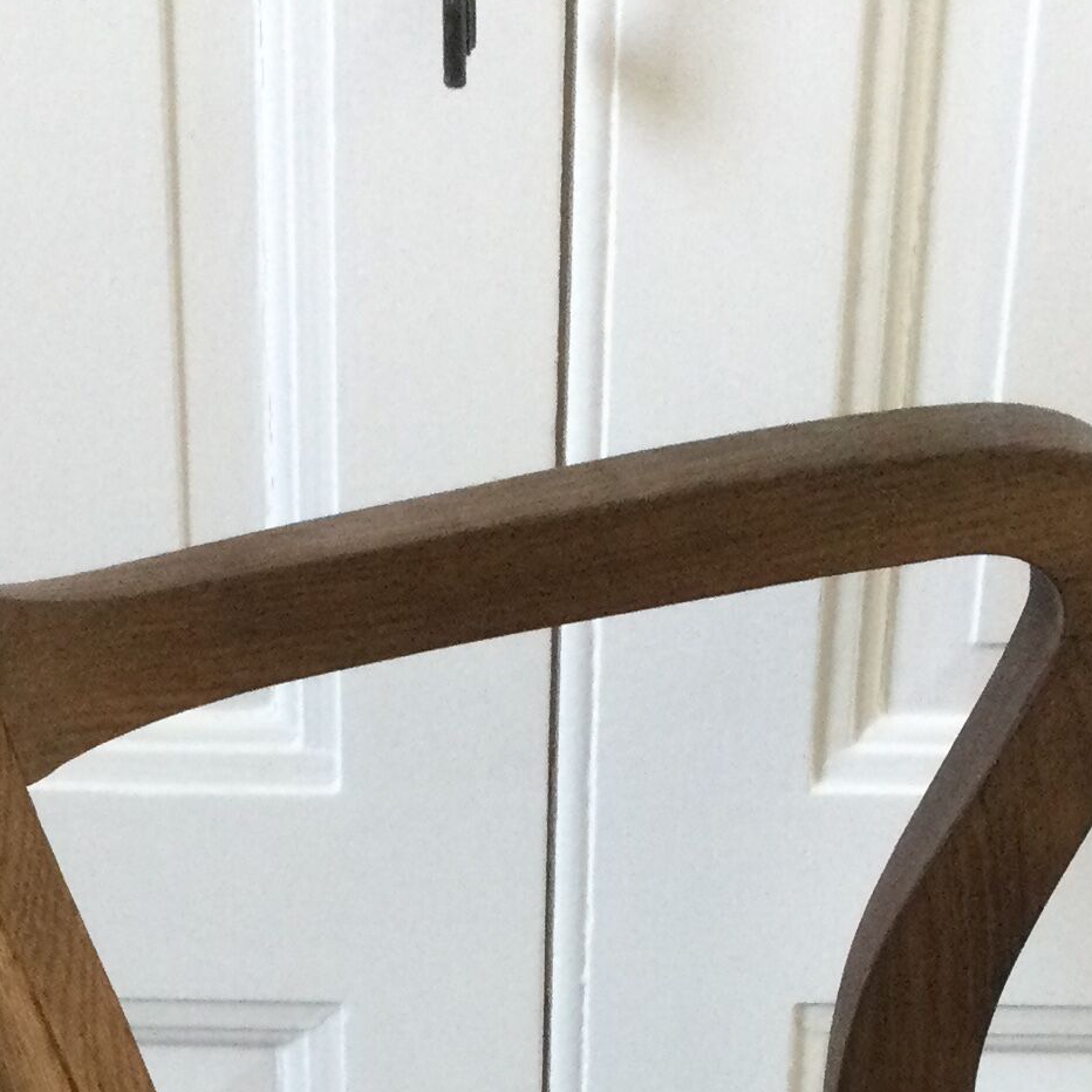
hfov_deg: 18.1
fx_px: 3426
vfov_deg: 17.1
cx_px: 410
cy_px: 1407
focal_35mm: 96
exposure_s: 1/33
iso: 160
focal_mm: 3.3
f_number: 2.4
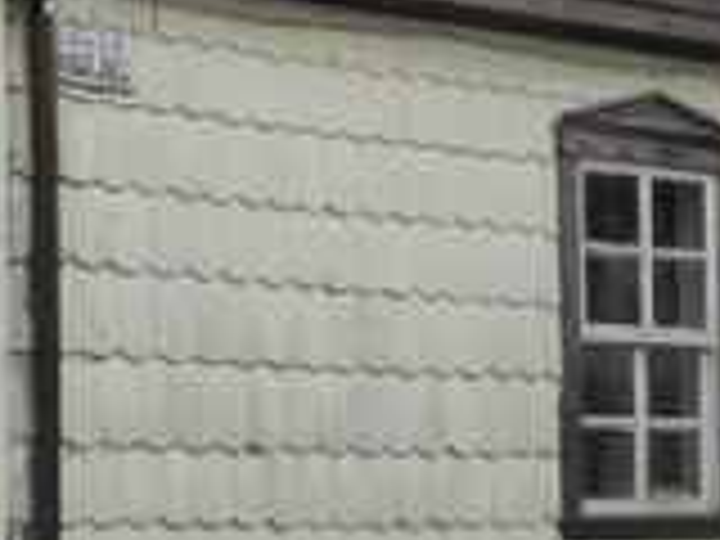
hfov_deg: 15.0
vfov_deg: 11.3
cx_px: 400
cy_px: 252
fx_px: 2725
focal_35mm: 131
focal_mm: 6.1
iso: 200
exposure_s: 1/1600
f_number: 3.7
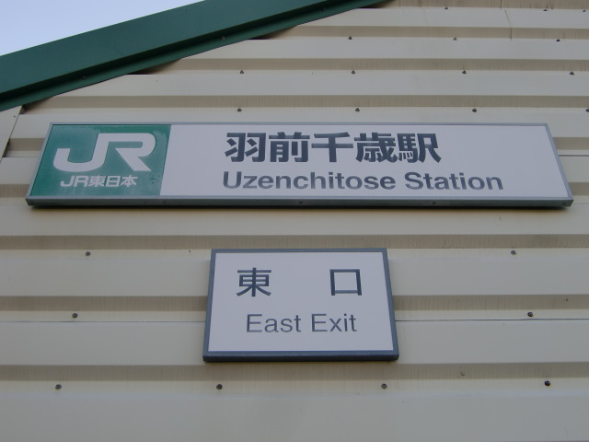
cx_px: 294
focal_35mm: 39
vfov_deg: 36.8
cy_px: 221
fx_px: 664
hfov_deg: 47.9
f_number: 3
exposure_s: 1/400
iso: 64
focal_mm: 6.9
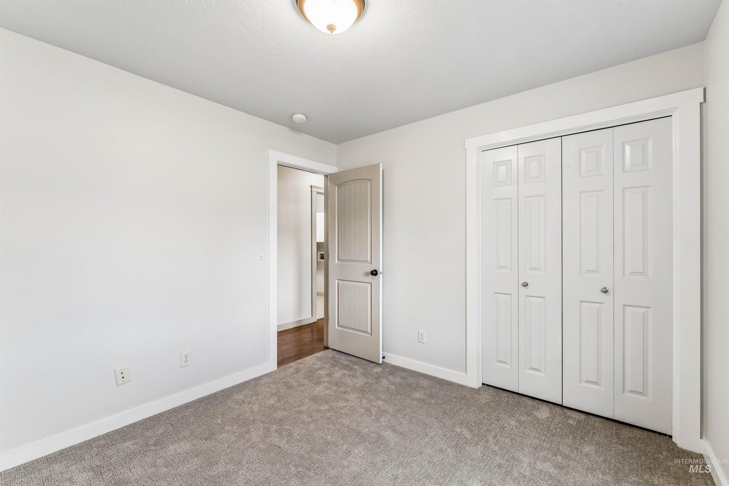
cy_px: 243
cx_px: 364
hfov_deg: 98.5
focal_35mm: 16
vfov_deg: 75.5
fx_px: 314
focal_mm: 15.5
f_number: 13
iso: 400
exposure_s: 1/4
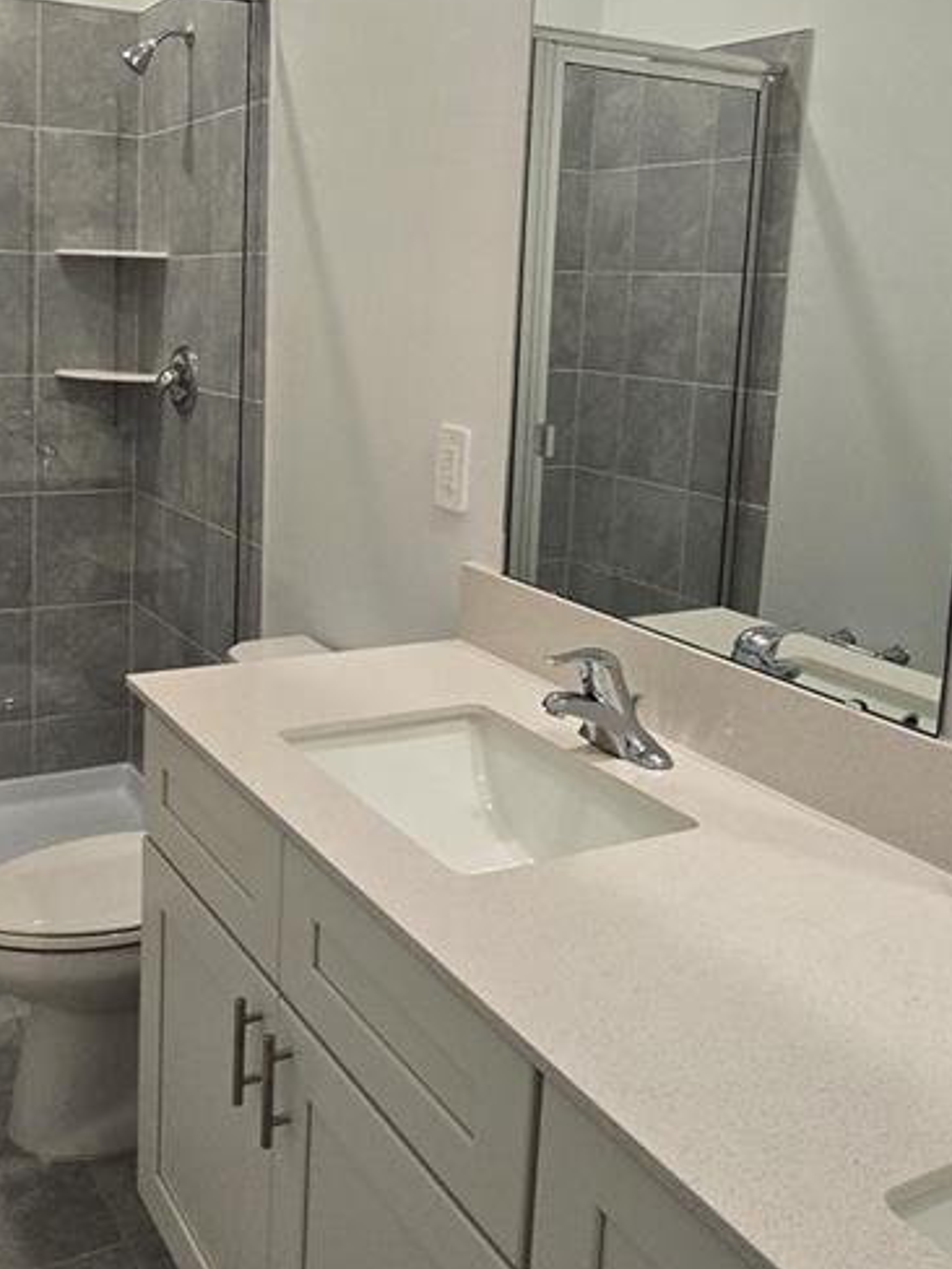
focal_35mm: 32
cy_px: 481
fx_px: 1173
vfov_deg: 56.2
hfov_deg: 43.8
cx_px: 351
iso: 100
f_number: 2.2
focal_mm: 2.2
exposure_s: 1/60
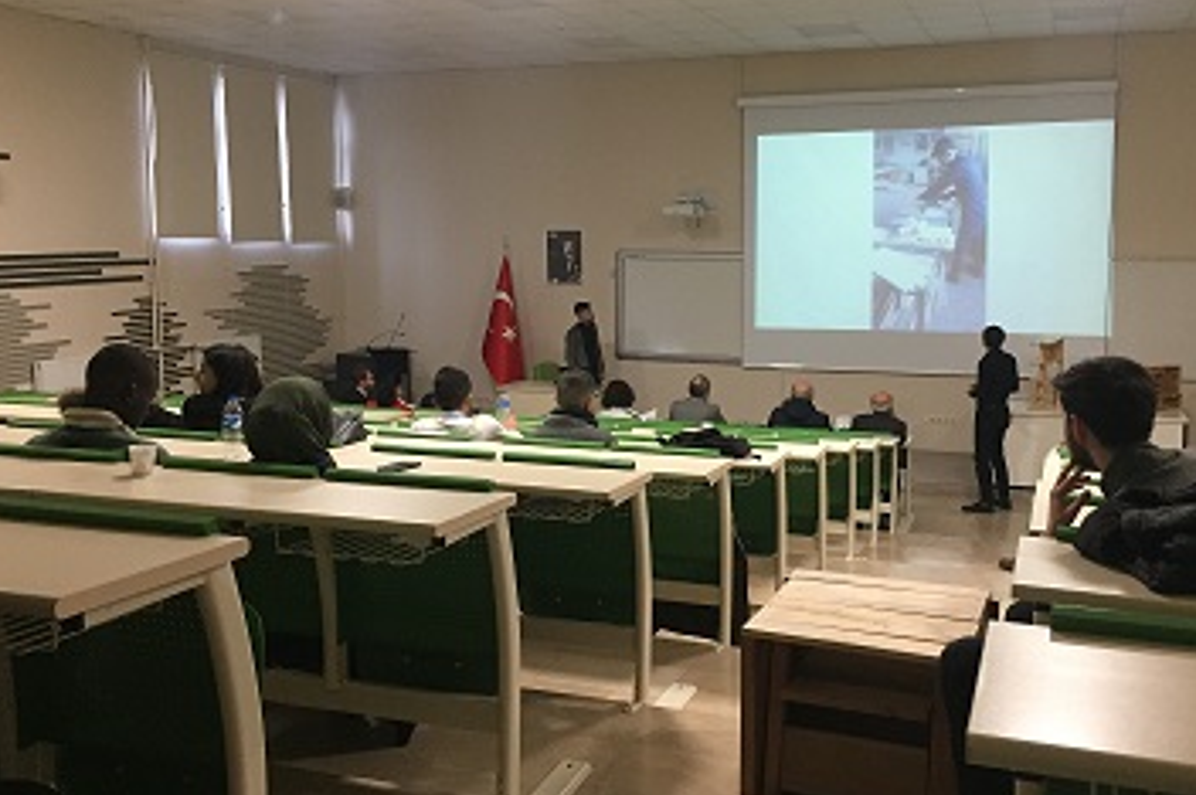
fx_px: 1162
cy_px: 364
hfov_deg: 54.4
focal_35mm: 35
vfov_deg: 37.8
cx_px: 659
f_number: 2.2
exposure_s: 1/33
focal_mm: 4.15
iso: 250
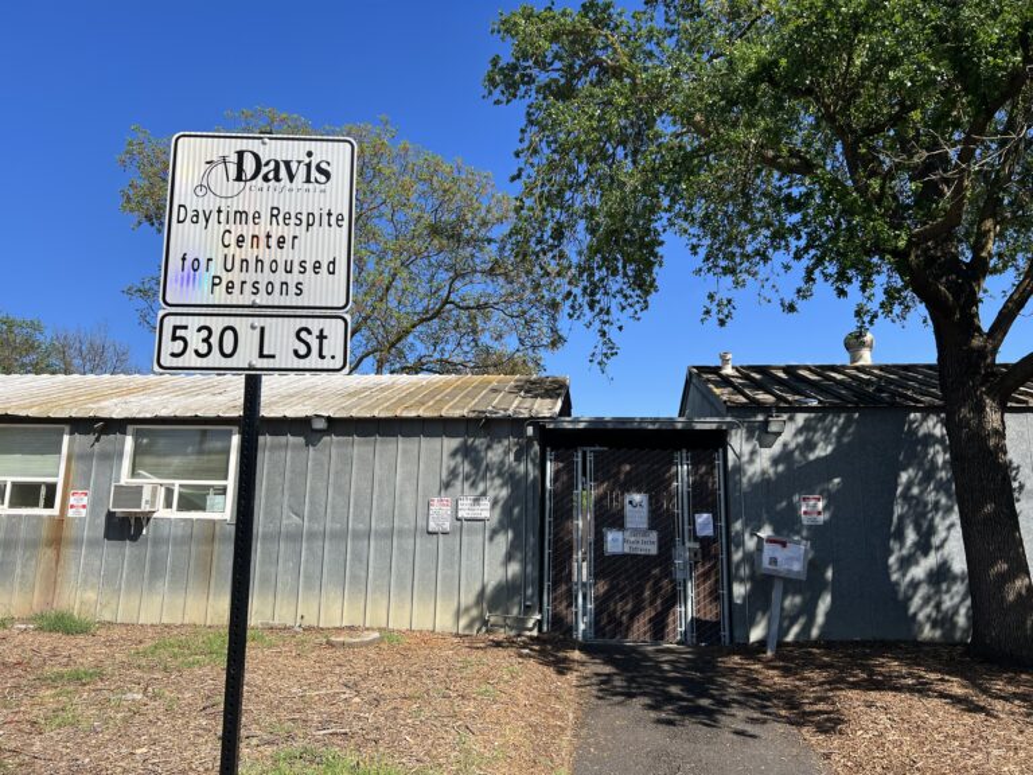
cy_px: 388
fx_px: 776
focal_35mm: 26
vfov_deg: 53.1
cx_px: 516
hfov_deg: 67.3
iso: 50
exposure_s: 1/4630
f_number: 1.5
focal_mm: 5.7
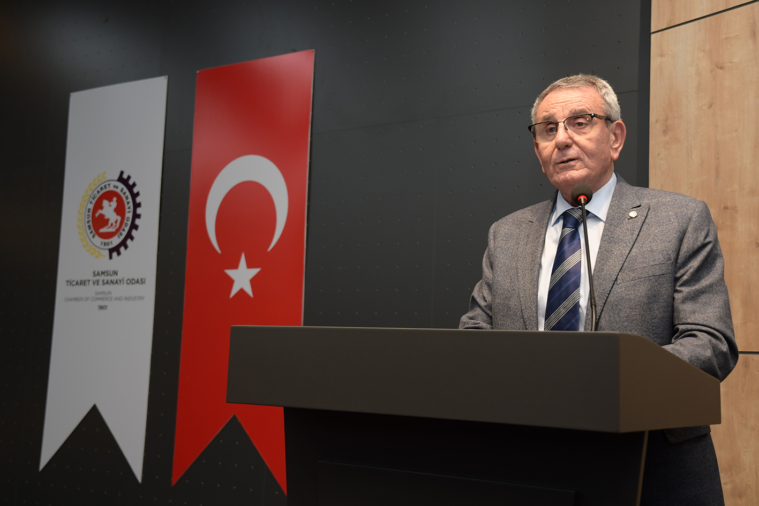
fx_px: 949
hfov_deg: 43.6
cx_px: 380
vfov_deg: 29.9
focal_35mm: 45
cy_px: 253
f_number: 4
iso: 800
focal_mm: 30
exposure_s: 1/200
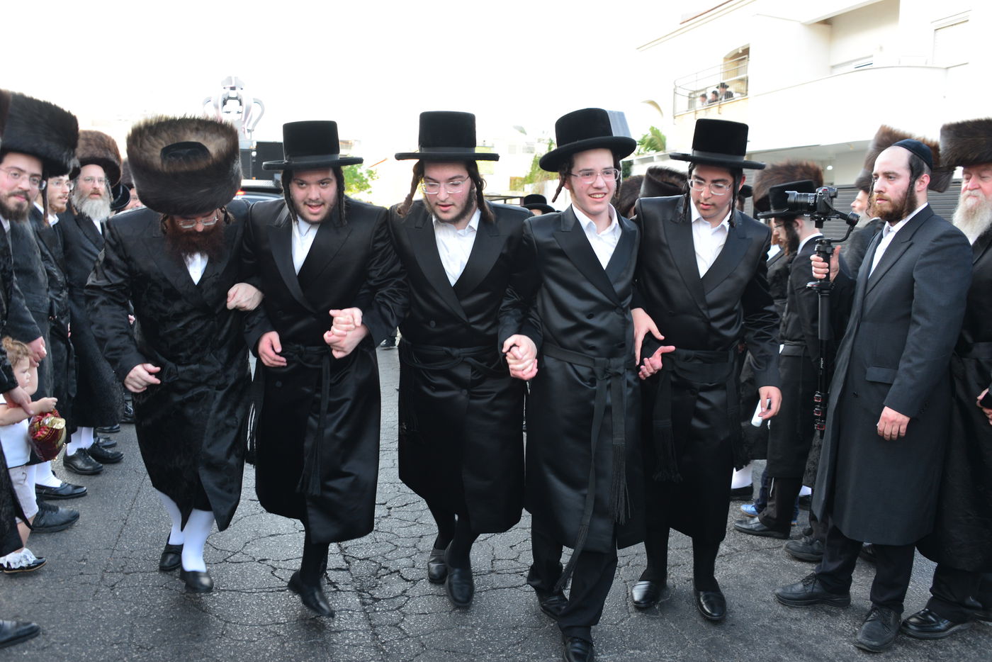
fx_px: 772
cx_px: 496
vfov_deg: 46.4
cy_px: 331
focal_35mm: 28
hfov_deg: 65.5
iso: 800
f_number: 5.6
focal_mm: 28
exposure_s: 1/125
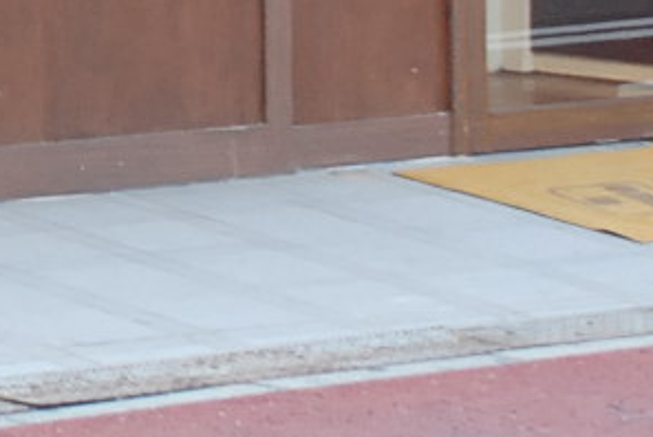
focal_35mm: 255
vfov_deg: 5.4
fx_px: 4630
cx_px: -507
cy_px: -113
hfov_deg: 7.8
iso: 800
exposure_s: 1/80
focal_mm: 26
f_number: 4.5
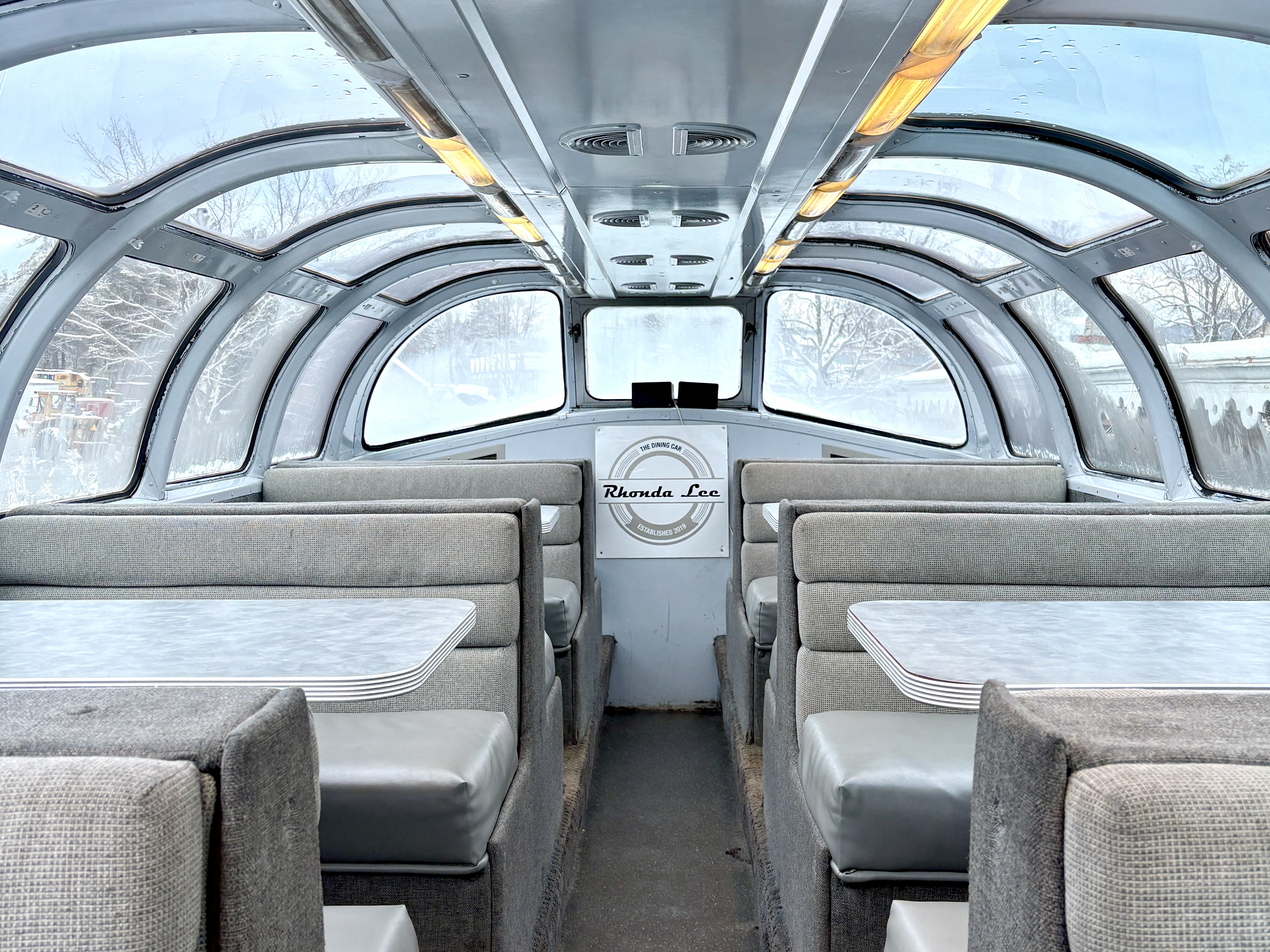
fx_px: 1284
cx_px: 635
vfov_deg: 40.6
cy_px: 393
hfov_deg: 52.6
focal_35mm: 35
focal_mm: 5.96
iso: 50
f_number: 1.6
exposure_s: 1/63
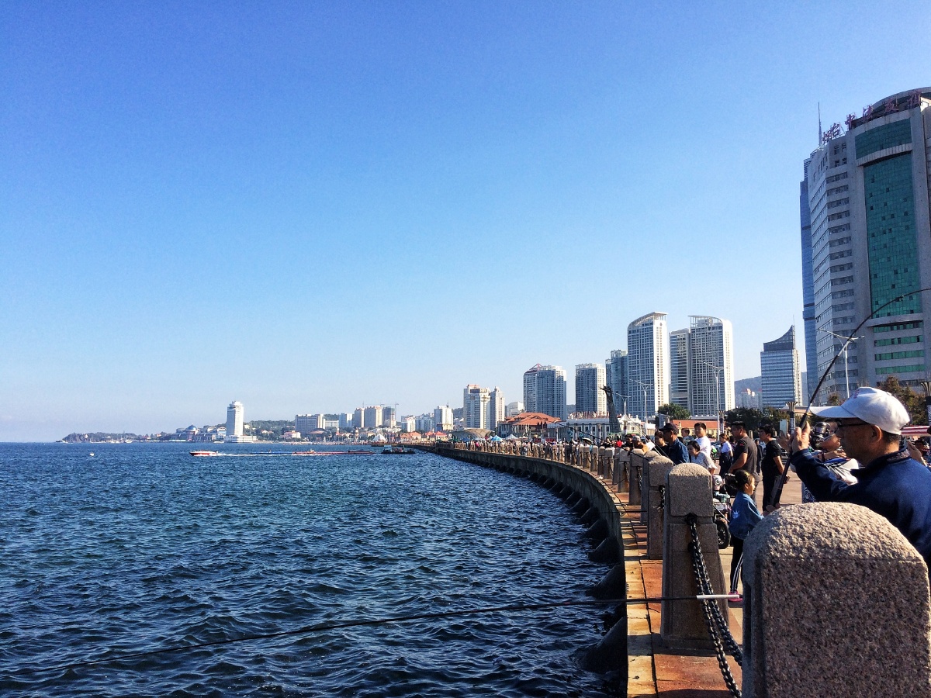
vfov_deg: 48.2
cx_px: 466
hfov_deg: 61.7
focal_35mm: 29
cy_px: 349
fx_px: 780
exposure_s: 1/1786
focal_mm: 4.15
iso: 32
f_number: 2.2
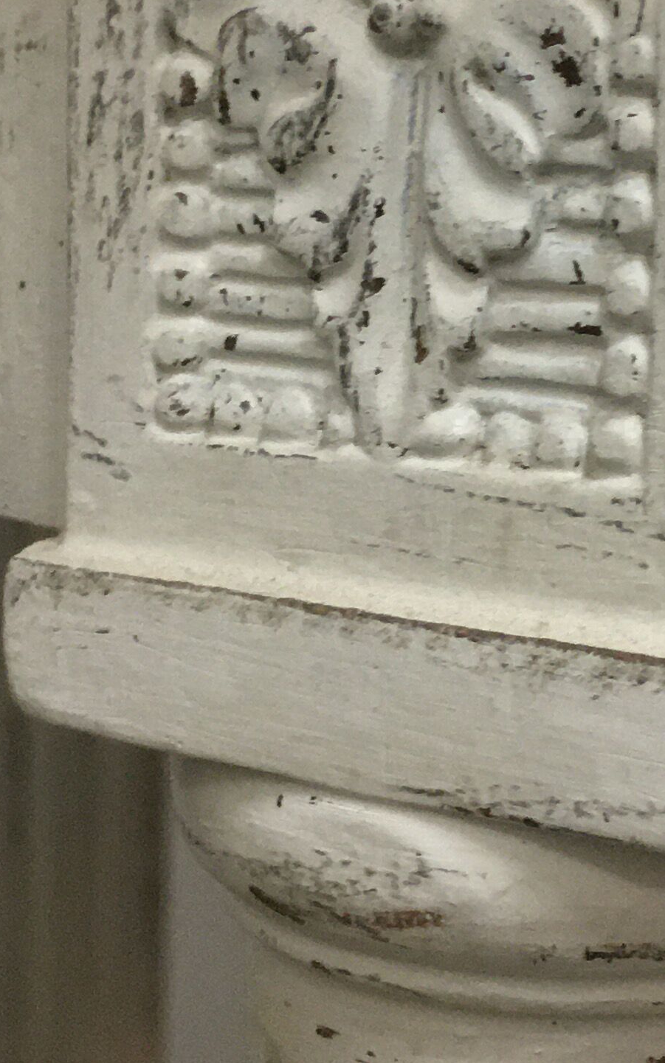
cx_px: 545
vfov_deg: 23.8
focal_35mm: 86
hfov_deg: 15.1
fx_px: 2493
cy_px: 257
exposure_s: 1/17
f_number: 2.2
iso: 250
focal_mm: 4.15
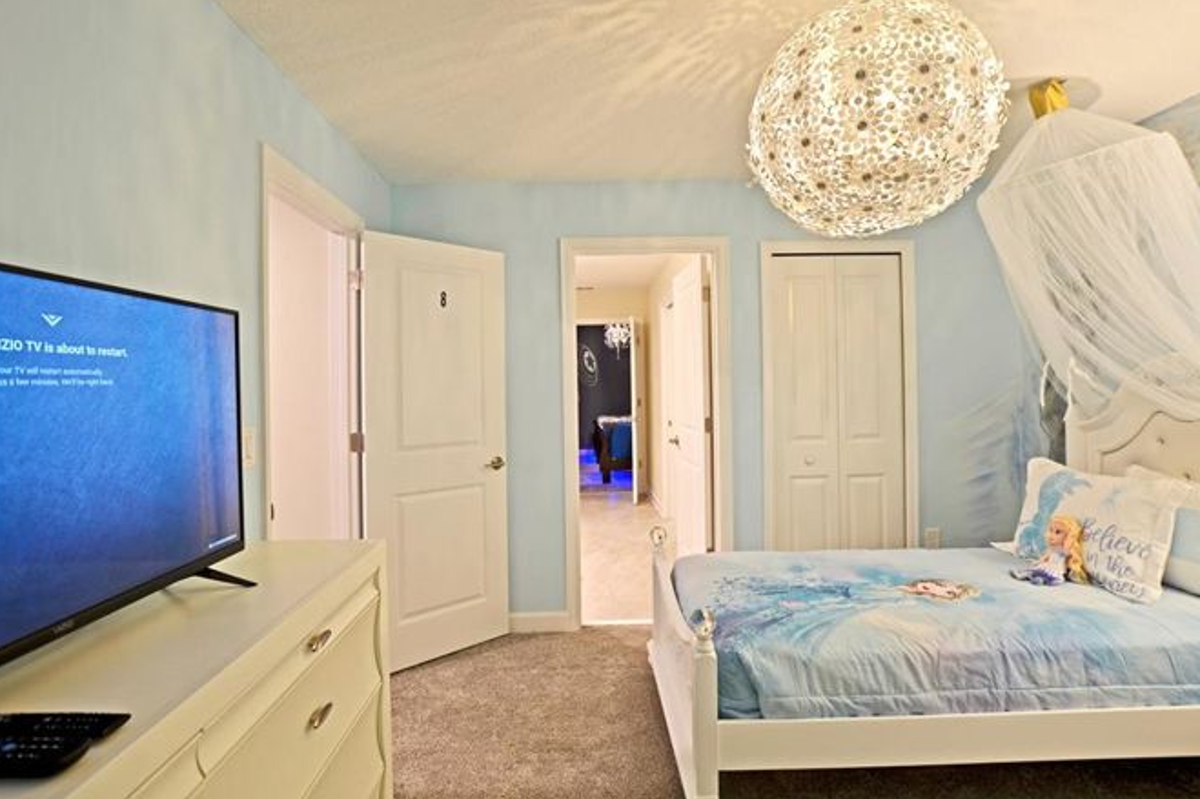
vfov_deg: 73.7
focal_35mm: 16
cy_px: 379
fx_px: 533
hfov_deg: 96.7
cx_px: 575
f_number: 4.5
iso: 125
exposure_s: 1/10
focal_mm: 10
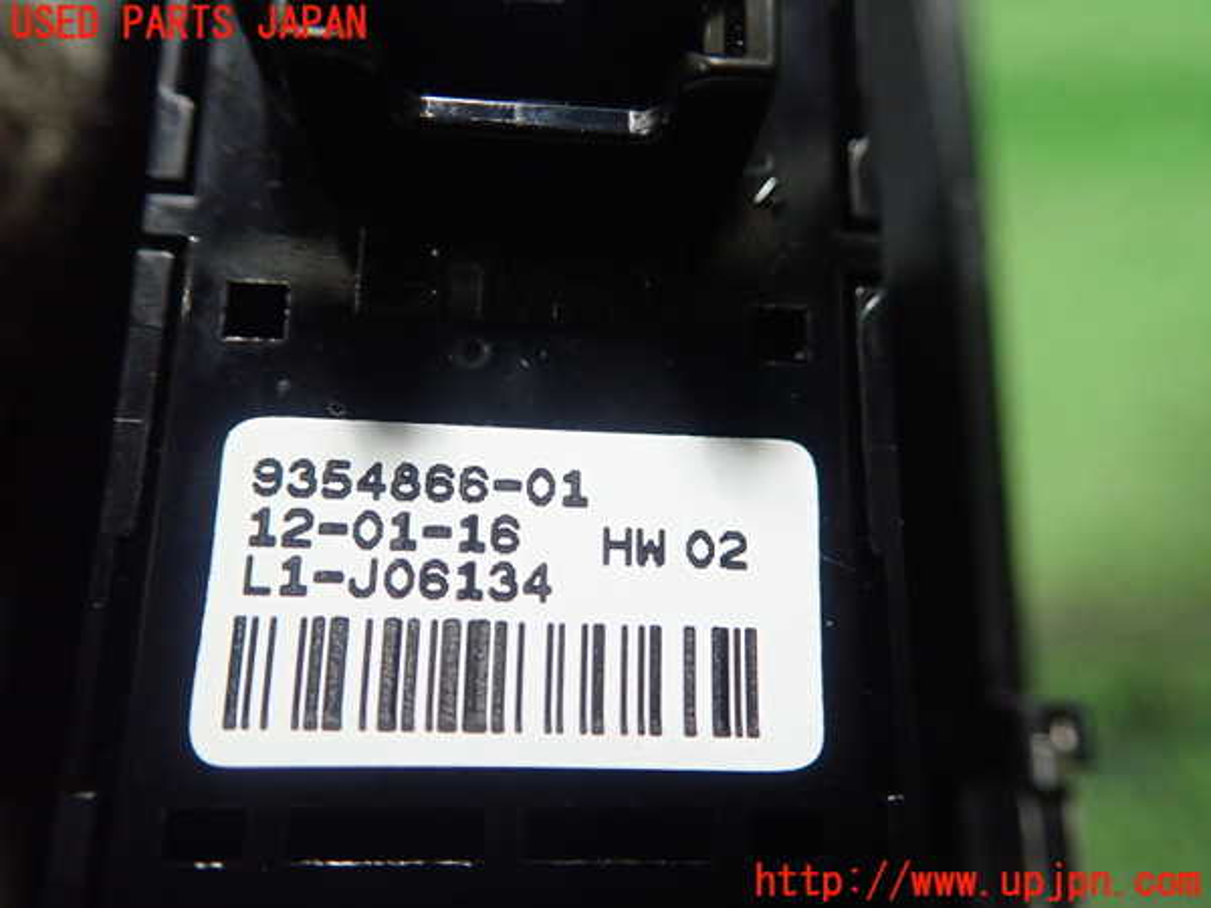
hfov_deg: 60.0
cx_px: 606
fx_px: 1050
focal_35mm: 30
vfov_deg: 46.8
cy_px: 454
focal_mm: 5.5
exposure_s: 1/125
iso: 640
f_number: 2.3
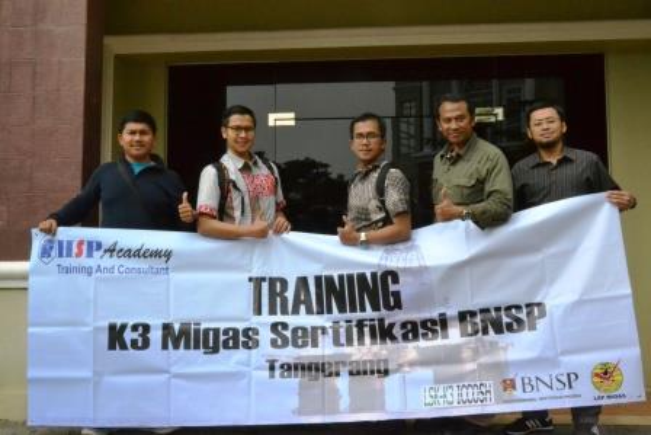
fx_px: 814
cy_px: 218
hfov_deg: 43.6
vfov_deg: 29.9
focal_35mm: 45
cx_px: 326
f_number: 29
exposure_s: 1/250
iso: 3200
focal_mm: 30
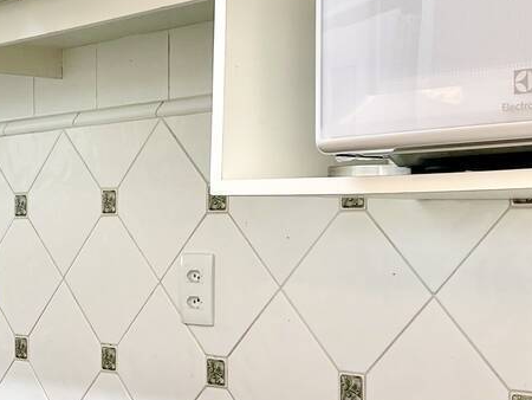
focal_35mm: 80
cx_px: 63
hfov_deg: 23.8
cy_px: 243
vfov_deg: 18.4
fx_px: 1230
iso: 80
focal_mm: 5.1
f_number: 1.6
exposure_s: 1/60
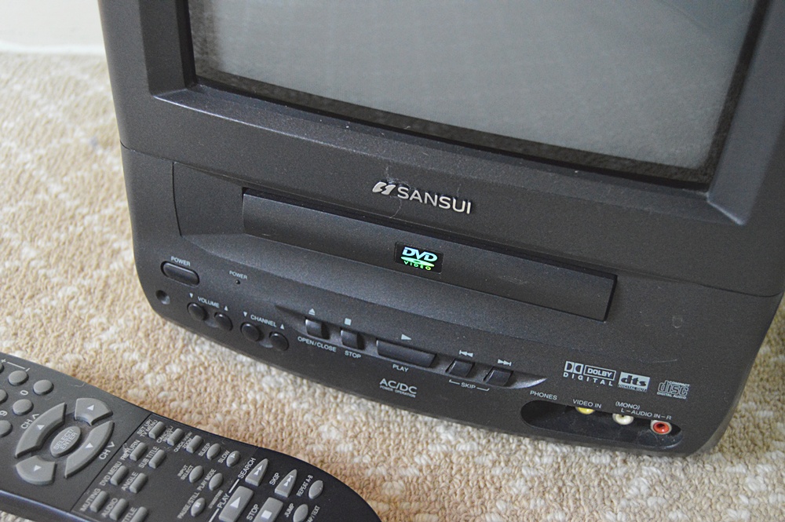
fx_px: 915
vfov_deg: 31.8
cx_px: 392
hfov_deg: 46.4
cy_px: 261
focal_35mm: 42
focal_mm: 28
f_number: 4
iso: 3200
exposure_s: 1/50
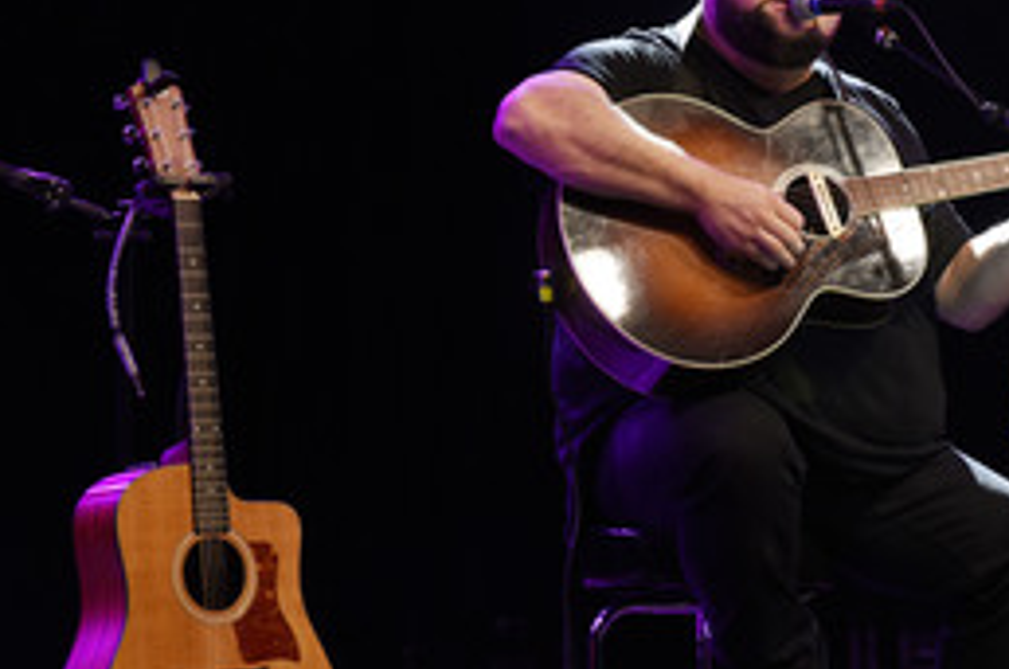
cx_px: 815
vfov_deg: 6.5
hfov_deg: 9.8
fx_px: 5875
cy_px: 321
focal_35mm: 210
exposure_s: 1/60
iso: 800
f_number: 7.1
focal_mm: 120
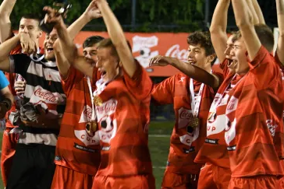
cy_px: 116
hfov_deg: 13.9
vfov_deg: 9.4
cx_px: 33
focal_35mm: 146
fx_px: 1152
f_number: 2.8
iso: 4000
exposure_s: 1/160
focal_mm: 70
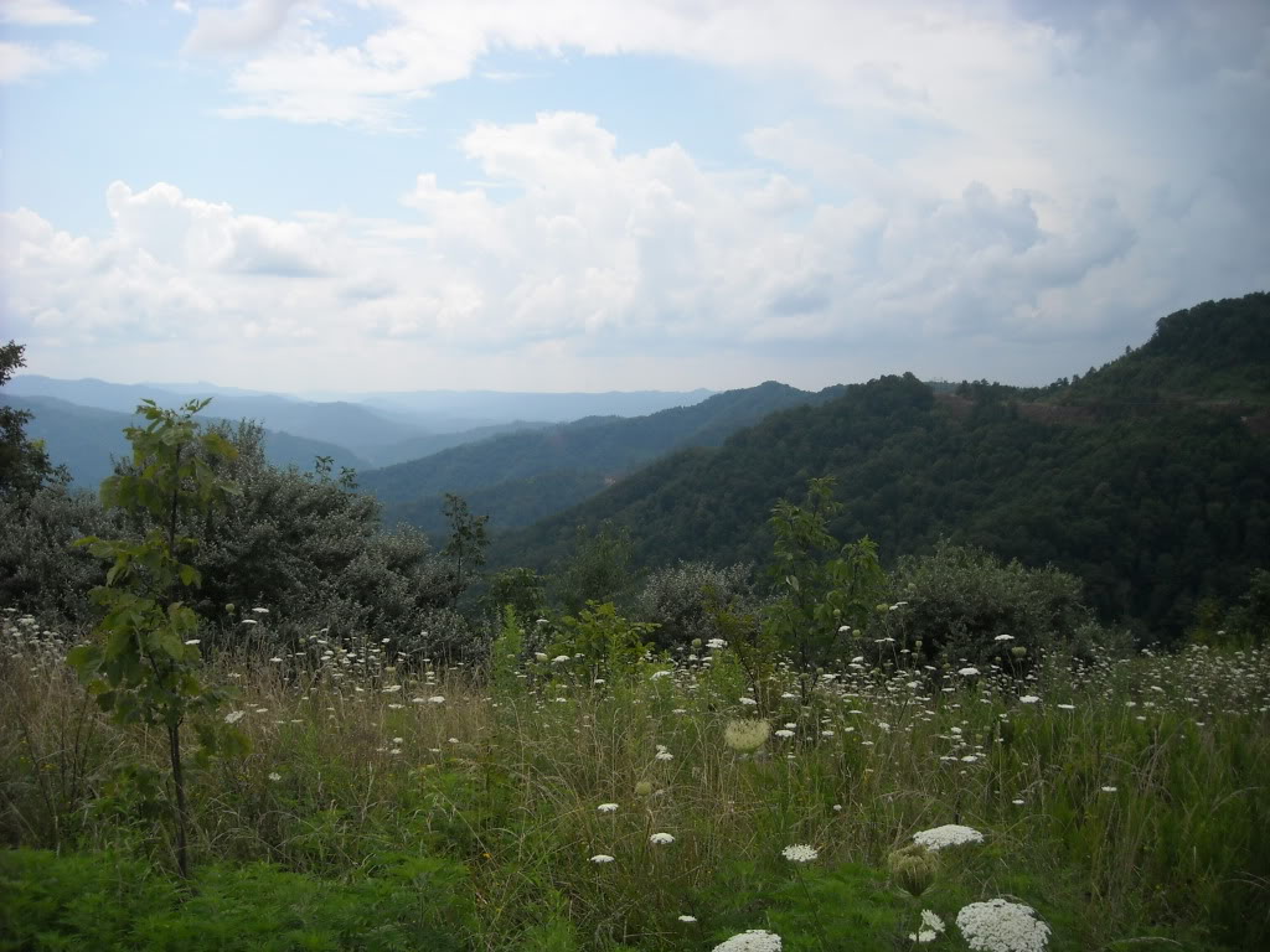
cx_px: 635
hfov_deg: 52.6
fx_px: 1284
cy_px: 476
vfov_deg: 40.7
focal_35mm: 35
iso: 64
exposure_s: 1/369
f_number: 5.6
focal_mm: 5.7
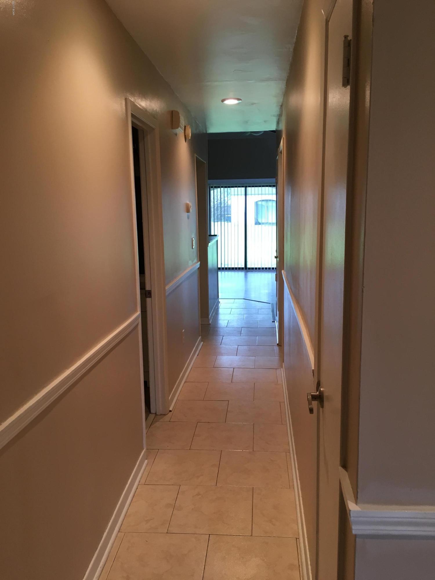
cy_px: 290
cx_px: 218
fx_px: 486
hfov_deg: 48.2
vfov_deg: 61.7
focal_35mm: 29
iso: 80
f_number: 2.2
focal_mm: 4.15
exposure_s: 1/33
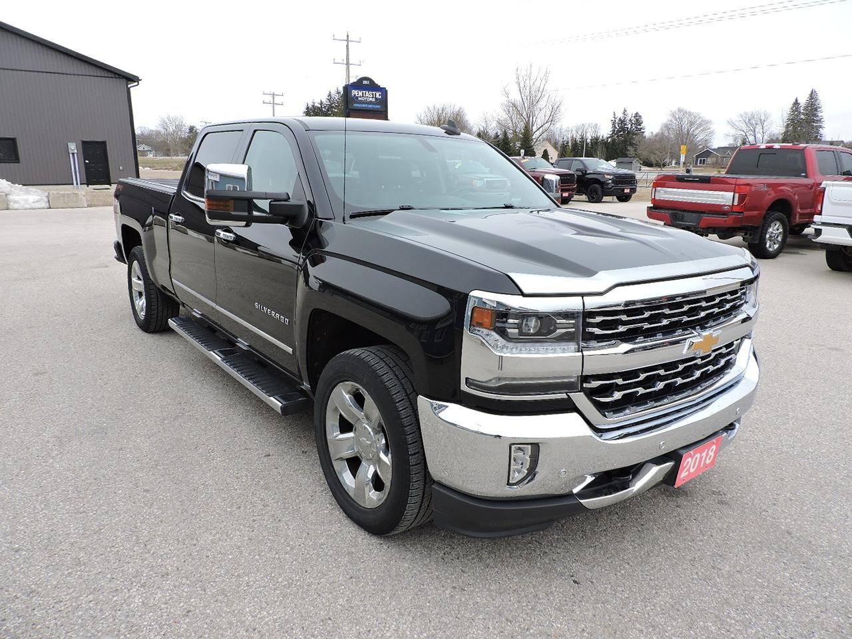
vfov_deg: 56.8
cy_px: 320
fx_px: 591
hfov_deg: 71.6
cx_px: 426
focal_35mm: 24
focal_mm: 4.3
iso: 100
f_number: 3
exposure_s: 1/500
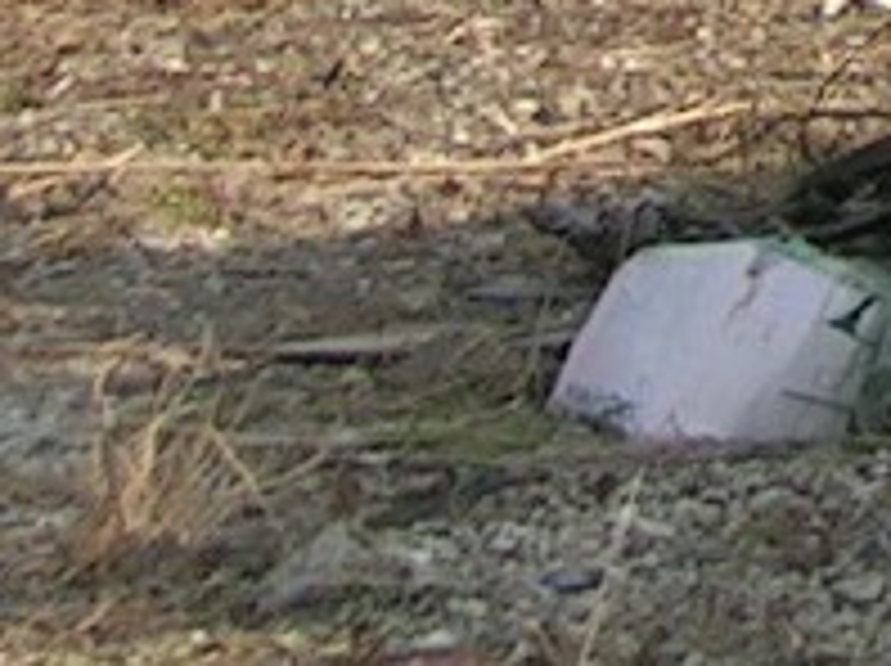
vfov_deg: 4.1
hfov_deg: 5.4
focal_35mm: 348
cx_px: 2666
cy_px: -1485
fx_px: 8947
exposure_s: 1/218
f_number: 5.3
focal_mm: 7.3
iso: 50
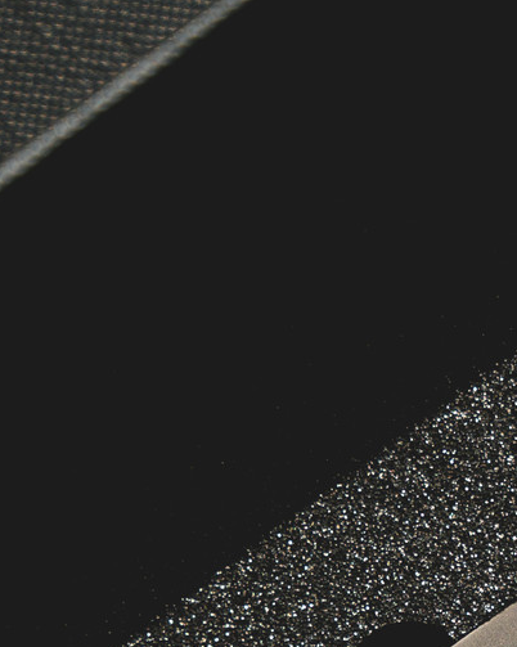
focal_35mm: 204
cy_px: 724
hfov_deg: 7.6
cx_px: 468
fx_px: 3904
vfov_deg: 9.4
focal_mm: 57
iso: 100
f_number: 3.2
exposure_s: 1/320
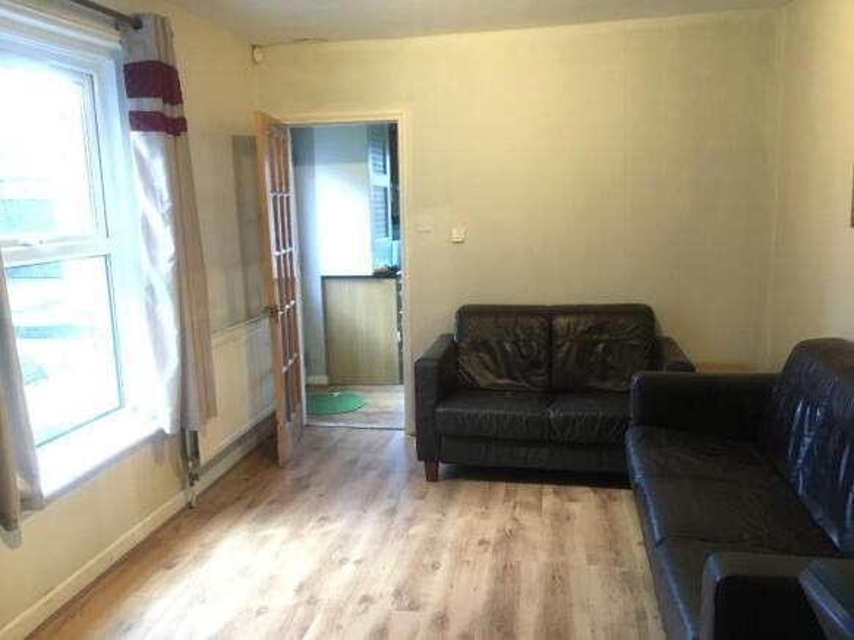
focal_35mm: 29
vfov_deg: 48.2
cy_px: 320
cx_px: 427
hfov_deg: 61.7
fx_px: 715
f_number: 2.2
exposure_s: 1/25
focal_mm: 4.15
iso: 200
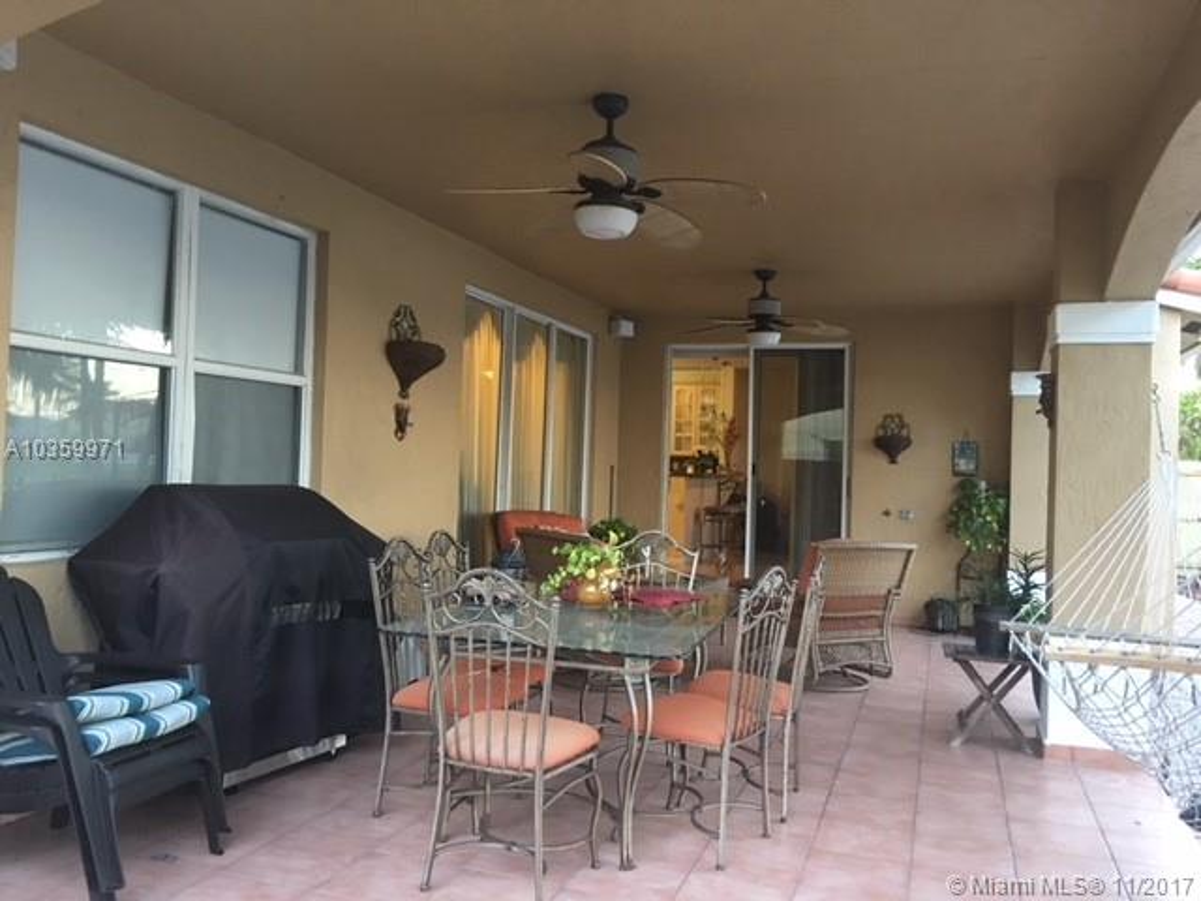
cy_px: 450
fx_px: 1006
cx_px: 600
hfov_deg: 61.7
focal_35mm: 29
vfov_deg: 48.2
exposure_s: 1/8
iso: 80
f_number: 2.2
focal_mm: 4.15
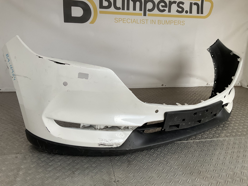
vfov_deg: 48.2
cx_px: 124
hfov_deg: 61.7
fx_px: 208
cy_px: 93
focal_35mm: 29
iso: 40
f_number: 1.8
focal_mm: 3
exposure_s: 1/100
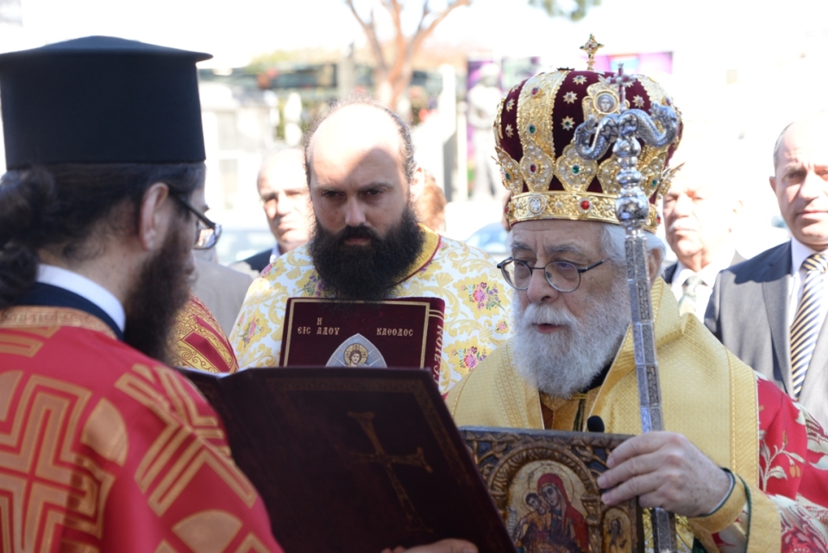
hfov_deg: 21.4
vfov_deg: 14.4
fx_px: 2186
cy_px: 276
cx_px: 414
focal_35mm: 95
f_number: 6.3
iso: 200
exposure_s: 1/100
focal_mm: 95
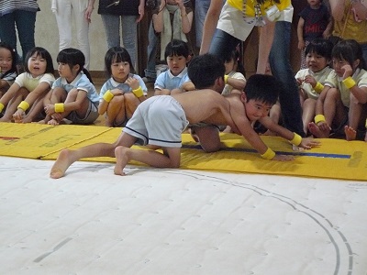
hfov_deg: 26.7
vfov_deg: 20.2
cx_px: 184
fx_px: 774
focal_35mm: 73
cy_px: 138
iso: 800
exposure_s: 1/125
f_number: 3.2
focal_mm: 12.2
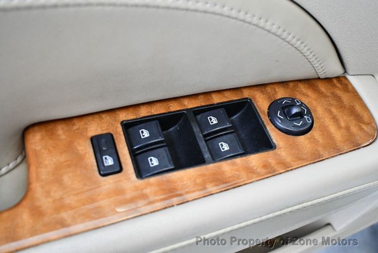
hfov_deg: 46.4
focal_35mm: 42
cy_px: 126
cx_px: 189
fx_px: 441
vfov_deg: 32.0
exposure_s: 1/100
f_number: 3.8
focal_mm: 21
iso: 3200
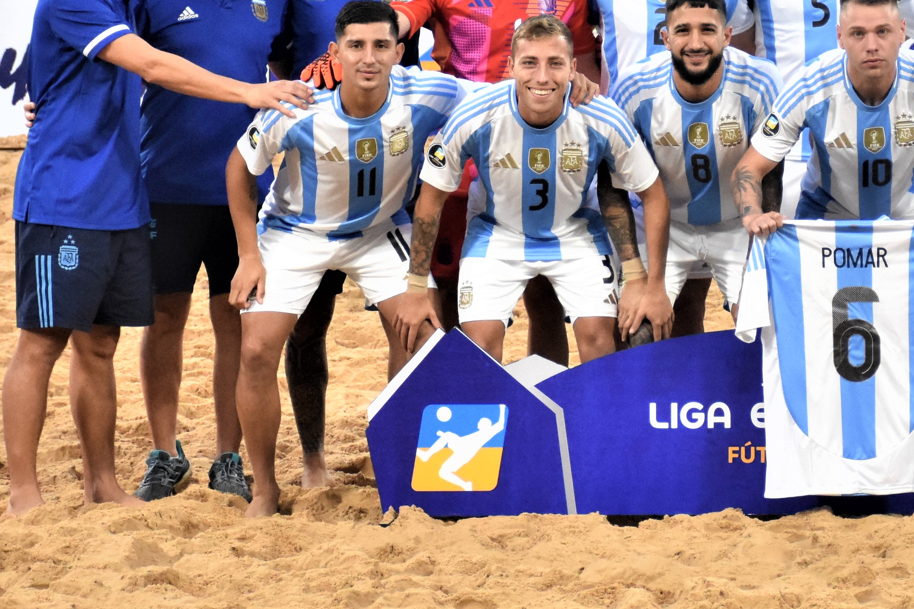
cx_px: 819
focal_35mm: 183
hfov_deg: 11.2
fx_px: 4645
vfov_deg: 7.5
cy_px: 140
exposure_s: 1/640
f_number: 5
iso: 2000
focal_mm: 62
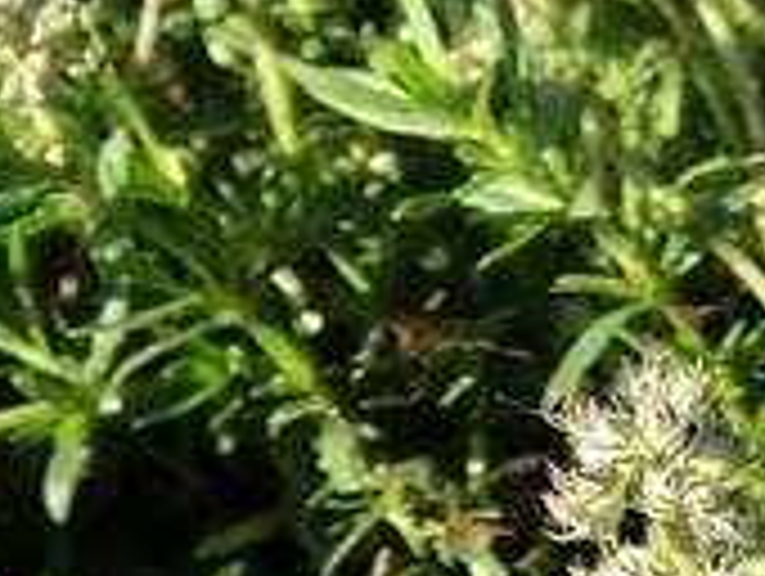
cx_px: 1310
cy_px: 1930
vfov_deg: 5.5
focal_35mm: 248
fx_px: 5488
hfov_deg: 7.8
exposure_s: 1/323
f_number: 2.2
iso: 50
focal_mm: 4.13
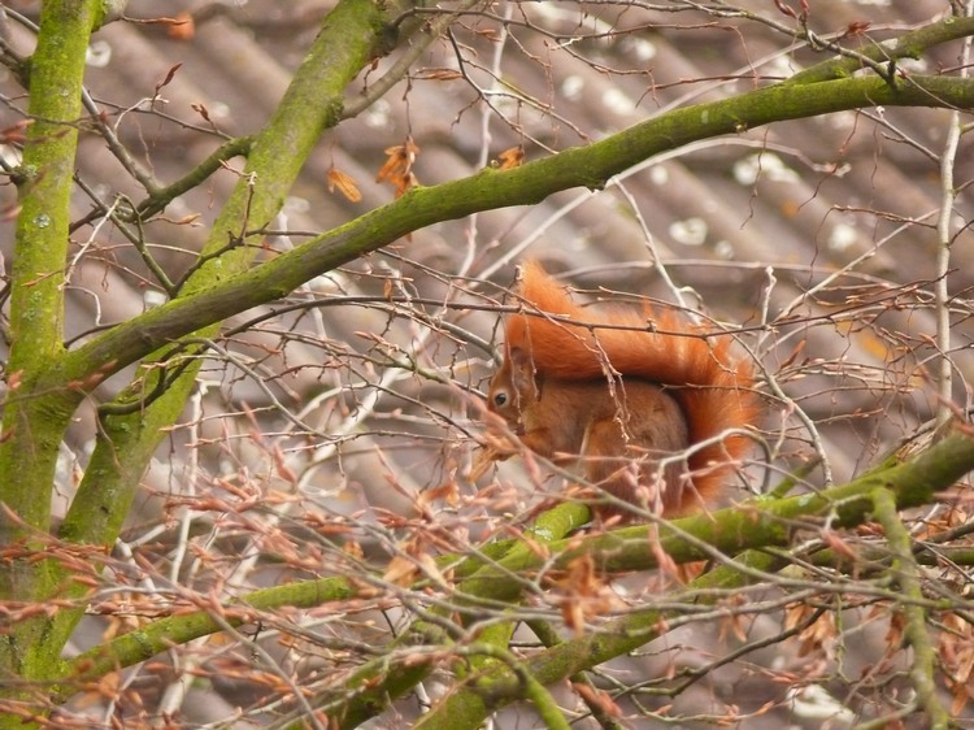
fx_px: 11814
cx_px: 487
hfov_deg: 4.7
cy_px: 365
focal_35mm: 420
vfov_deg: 3.5
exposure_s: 1/50
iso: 400
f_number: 3.7
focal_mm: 88.8
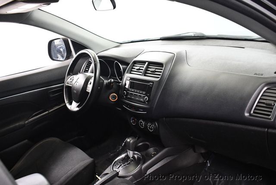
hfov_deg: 53.1
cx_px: 138
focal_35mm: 36
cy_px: 92
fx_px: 276
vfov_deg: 36.9
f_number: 3.5
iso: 3200
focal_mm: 18
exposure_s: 1/100
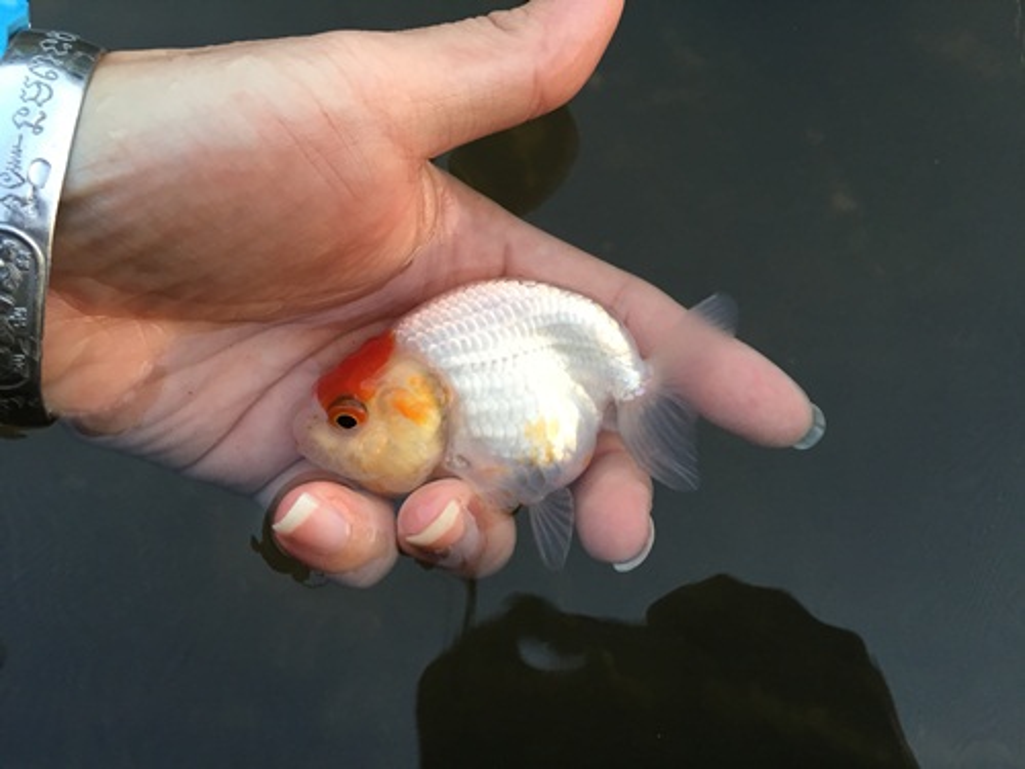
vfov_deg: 48.2
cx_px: 512
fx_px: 859
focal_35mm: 29
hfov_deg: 61.7
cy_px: 384
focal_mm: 4.15
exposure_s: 1/30
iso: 32
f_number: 2.2
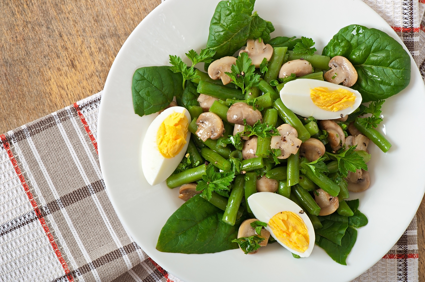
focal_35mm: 158
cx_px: 212
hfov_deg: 13.1
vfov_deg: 8.7
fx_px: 1857
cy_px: 141
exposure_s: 1/200
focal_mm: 105
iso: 100
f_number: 13
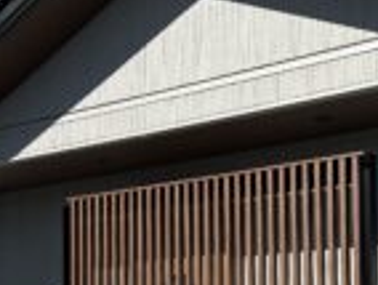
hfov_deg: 24.0
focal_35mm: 81
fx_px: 886
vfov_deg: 17.8
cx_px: 125
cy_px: 288
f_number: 1.78
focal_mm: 6.86
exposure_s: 1/4545
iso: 80
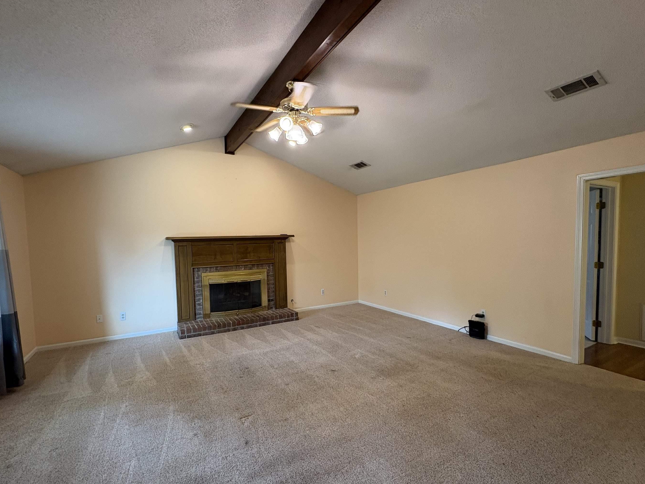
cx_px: 298
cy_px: 257
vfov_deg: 78.0
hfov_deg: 94.3
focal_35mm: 16
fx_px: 298
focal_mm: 2.22
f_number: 2.2
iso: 160
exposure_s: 1/60
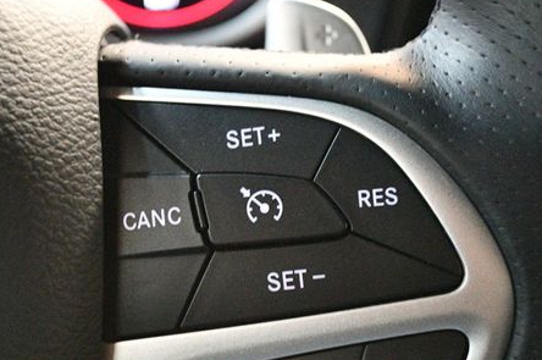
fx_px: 1128
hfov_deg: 27.0
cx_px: 265
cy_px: 244
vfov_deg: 18.1
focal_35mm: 75
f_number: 5
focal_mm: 35
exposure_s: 1/25
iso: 12800
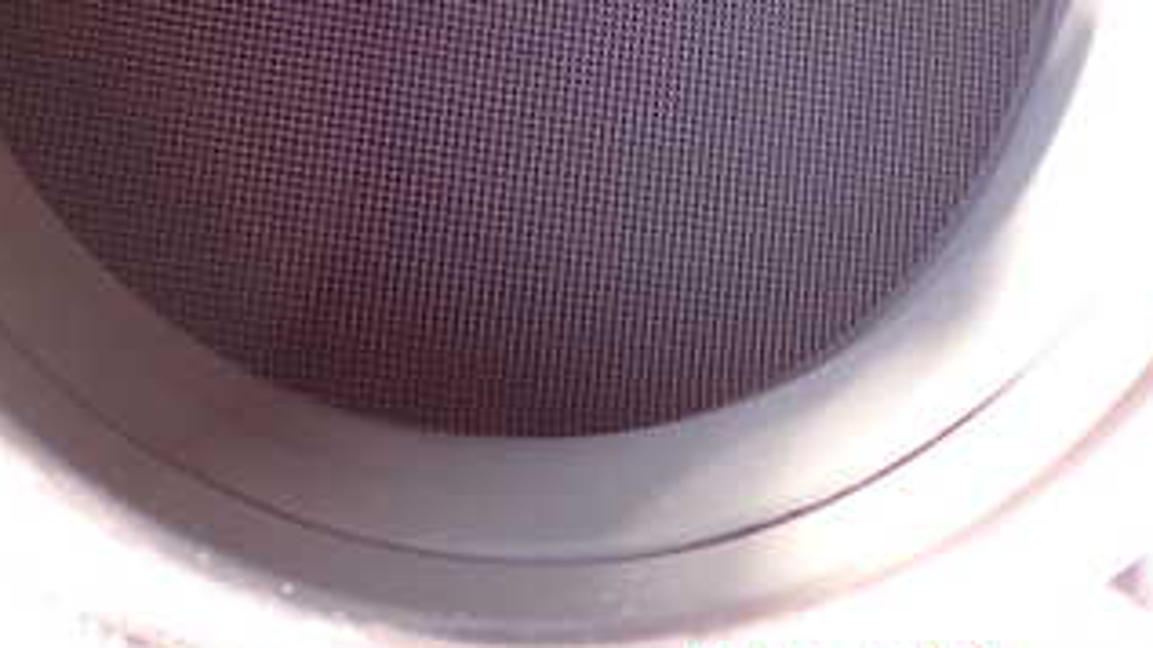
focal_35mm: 66
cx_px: 433
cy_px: -84
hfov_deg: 31.8
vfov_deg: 17.5
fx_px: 2017
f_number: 2.4
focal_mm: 5.79
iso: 200
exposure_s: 1/40
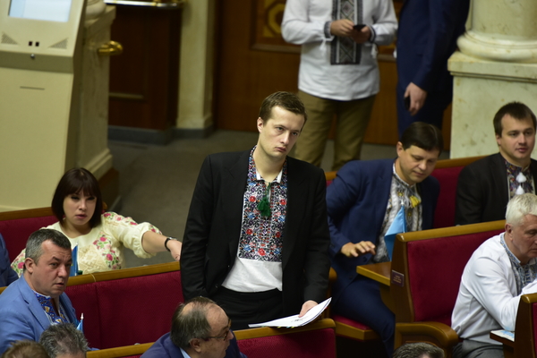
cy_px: 179
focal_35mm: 300
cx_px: 268
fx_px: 4475
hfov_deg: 6.9
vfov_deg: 4.6
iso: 800
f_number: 2.8
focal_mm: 200
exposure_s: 1/200
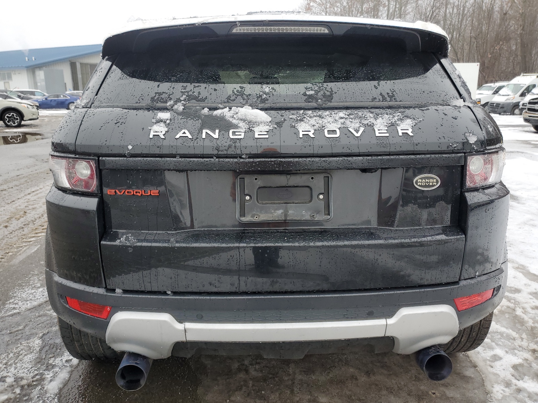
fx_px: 404
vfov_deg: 53.1
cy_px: 202
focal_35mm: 26
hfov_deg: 67.3
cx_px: 269
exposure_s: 1/323
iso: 50
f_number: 1.5
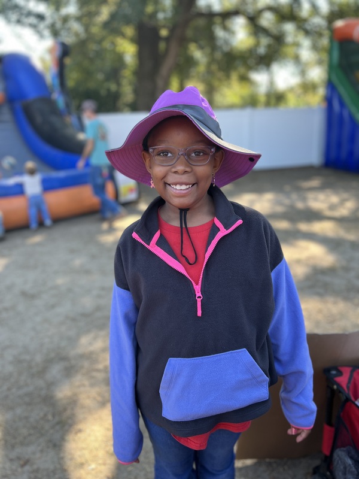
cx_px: 180
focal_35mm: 26
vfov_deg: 67.3
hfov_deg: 53.1
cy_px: 240
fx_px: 360
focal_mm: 5.7
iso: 40
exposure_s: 1/161
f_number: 1.5
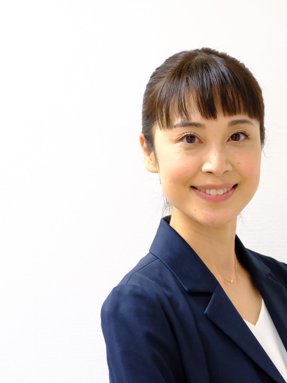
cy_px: 191
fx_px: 1337
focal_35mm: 121
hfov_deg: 12.2
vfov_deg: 16.3
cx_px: 235
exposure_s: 1/125
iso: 4000
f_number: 4
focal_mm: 55
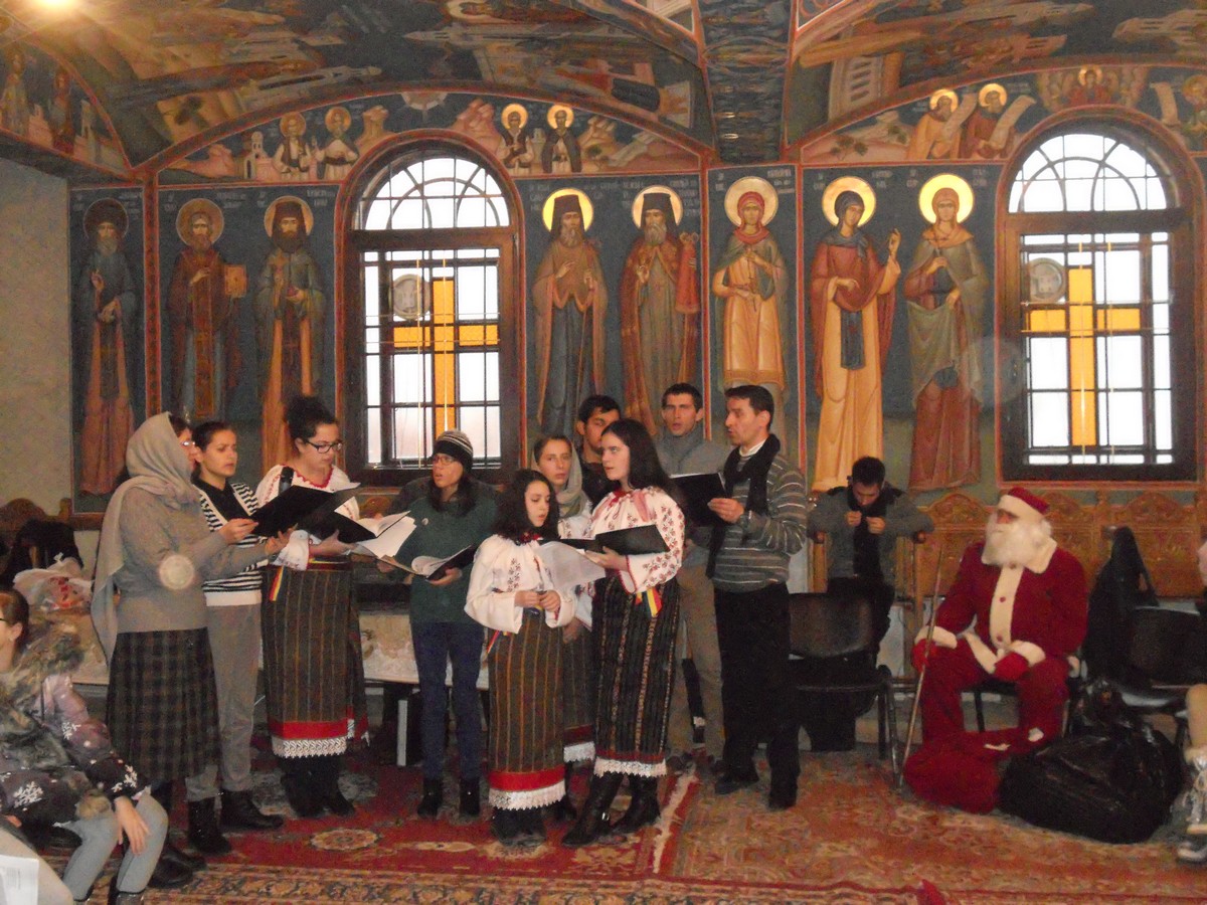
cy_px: 452
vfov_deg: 37.7
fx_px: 1325
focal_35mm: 38
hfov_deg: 49.0
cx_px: 604
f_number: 3.9
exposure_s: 1/30
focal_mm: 6.9
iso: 1600
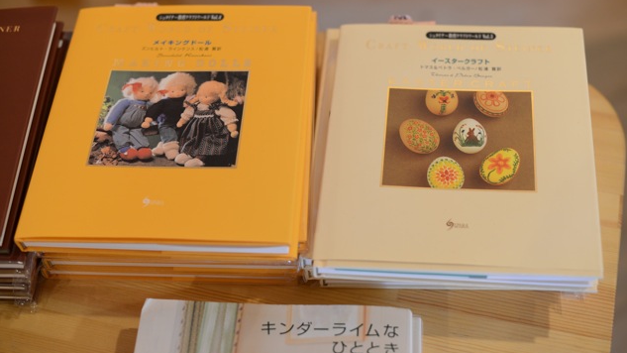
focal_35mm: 53
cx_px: 316
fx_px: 881
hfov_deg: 39.2
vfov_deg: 22.6
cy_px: 151
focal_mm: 50
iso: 800
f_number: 2.5
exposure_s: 1/100
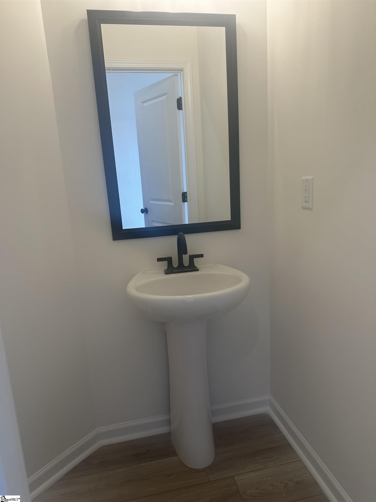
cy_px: 251
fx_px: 348
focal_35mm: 24
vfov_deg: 71.6
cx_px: 188
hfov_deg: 56.8
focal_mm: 6.86
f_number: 1.78
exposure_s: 1/120
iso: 100
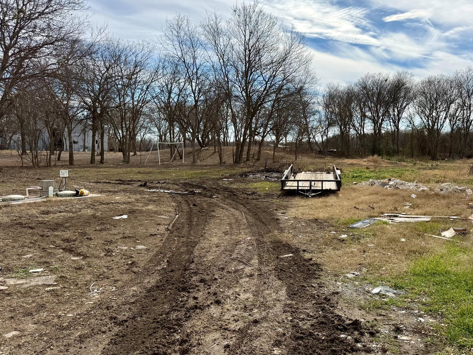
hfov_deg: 59.6
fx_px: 410
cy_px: 176
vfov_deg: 46.8
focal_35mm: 30
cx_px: 278
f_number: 1.78
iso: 80
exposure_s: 1/8130
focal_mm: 6.76
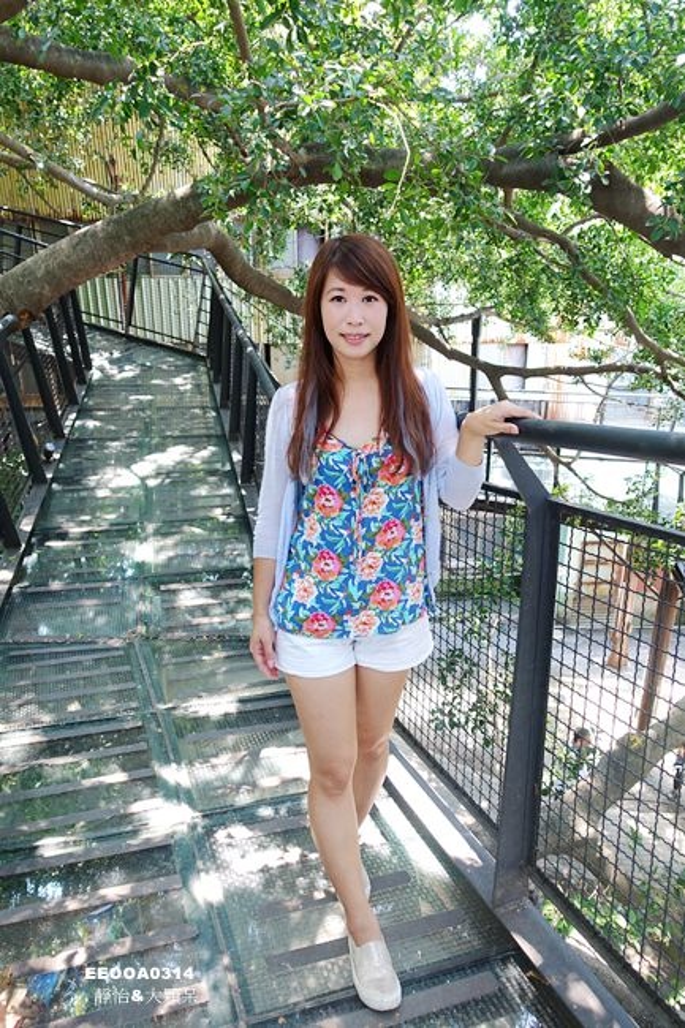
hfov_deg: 53.1
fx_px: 685
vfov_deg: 73.8
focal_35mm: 24
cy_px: 514
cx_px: 342
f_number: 2.8
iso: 125
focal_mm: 8.8
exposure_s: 1/30
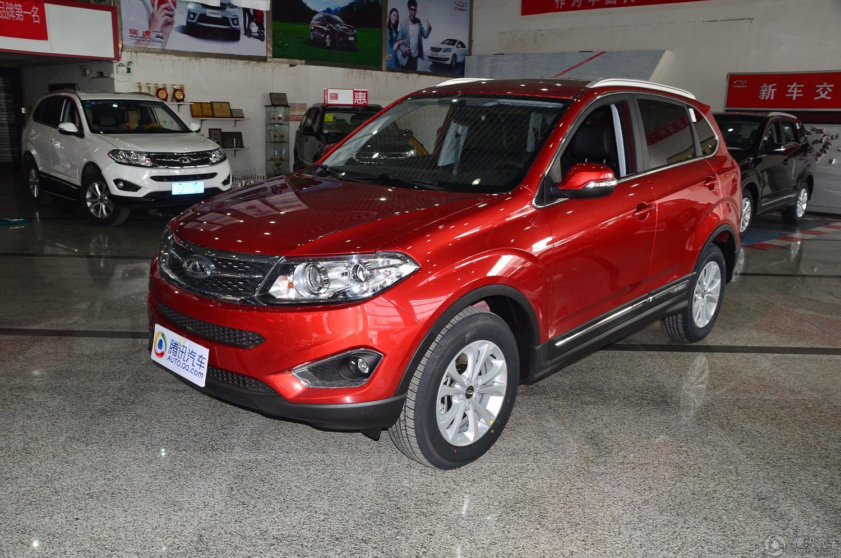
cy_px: 279
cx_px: 420
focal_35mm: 33
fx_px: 769
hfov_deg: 57.3
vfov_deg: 39.8
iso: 500
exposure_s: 1/60
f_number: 6.3
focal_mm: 22
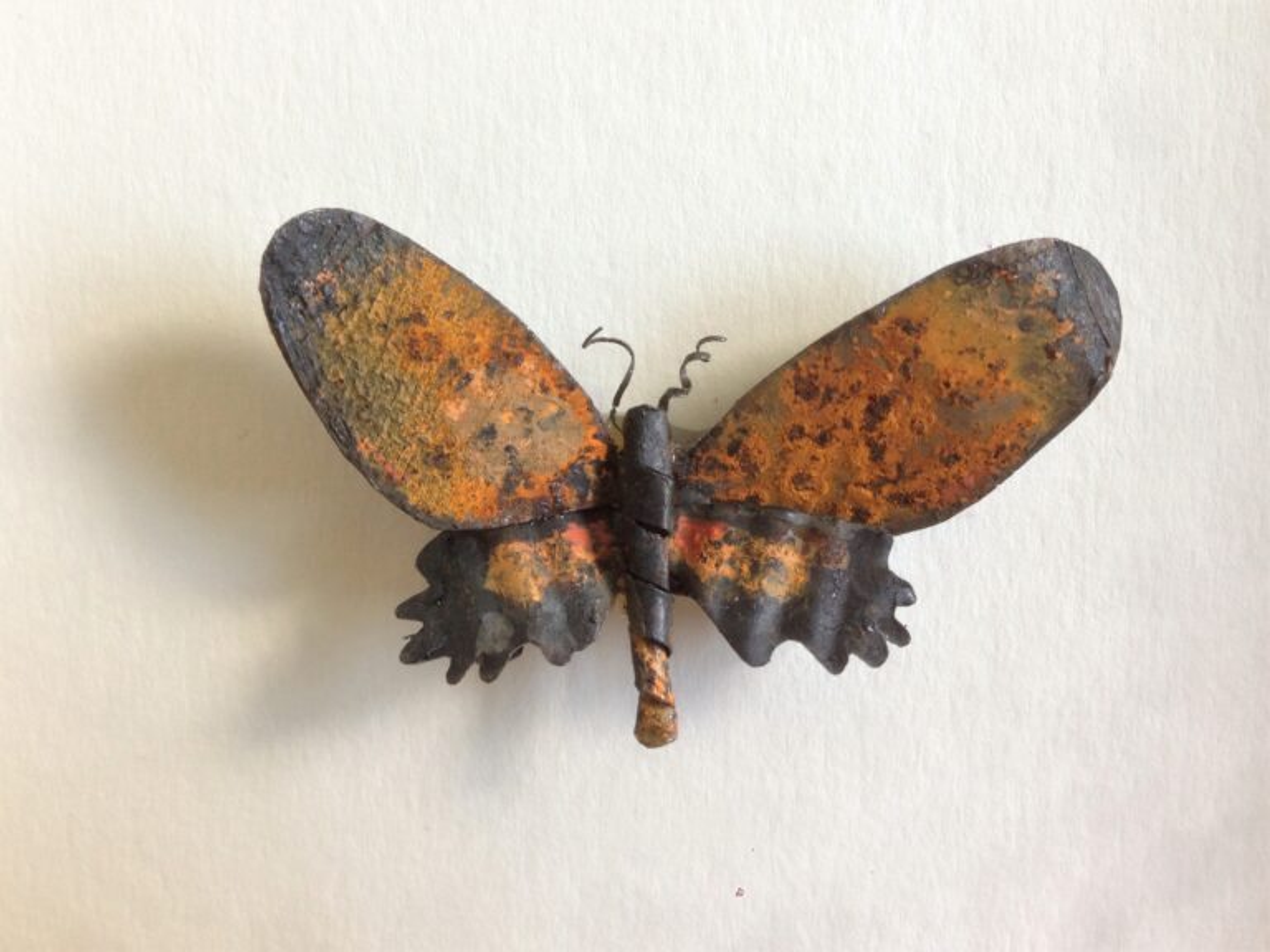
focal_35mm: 33
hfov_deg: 55.4
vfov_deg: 42.9
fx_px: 1211
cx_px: 635
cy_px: 476
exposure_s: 1/20
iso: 64
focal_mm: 4.12
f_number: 2.4
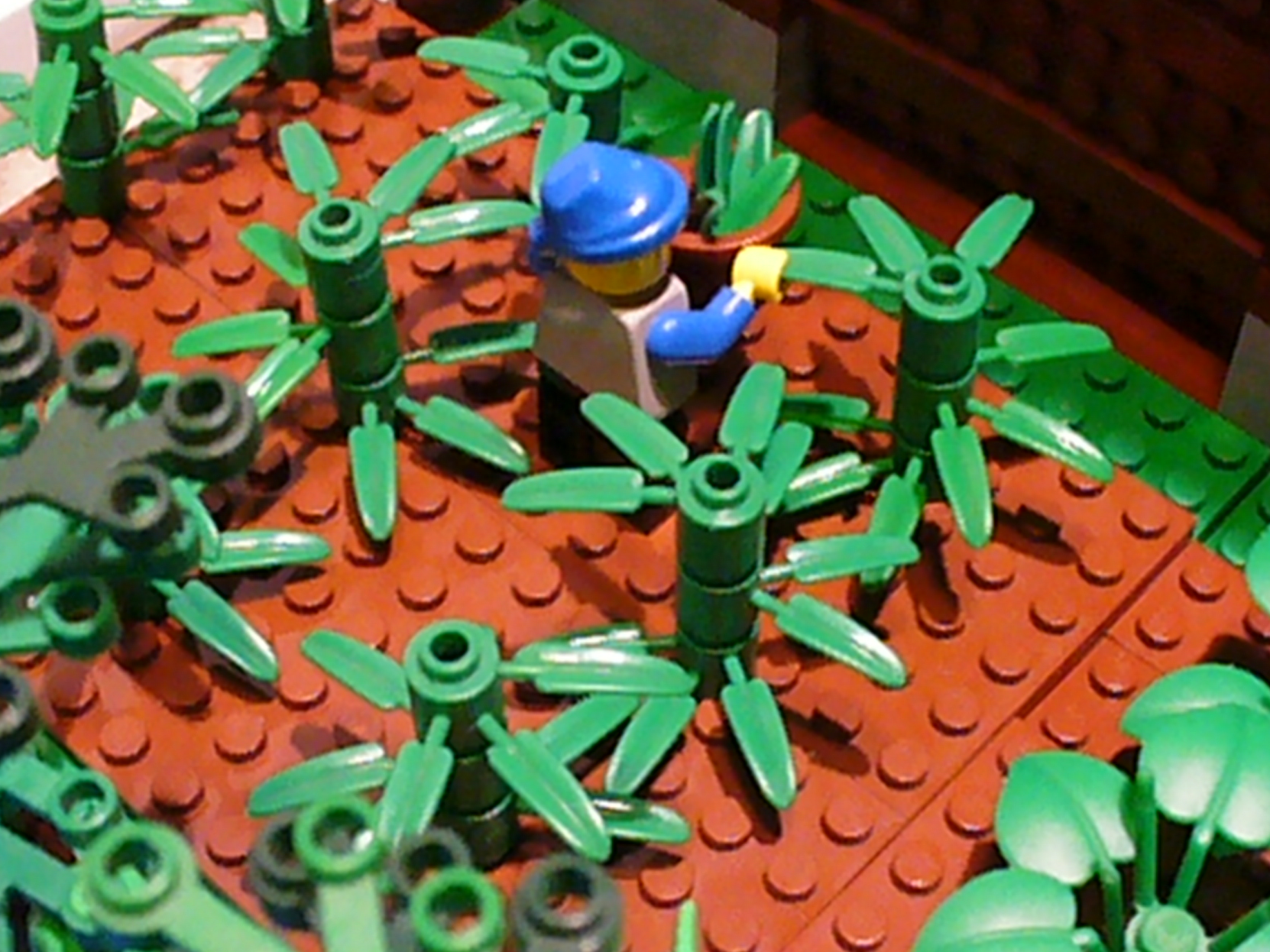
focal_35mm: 57
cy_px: 504
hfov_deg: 33.7
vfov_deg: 25.6
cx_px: 719
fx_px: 2091
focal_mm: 6.1
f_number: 2.8
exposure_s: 1/30
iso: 1000
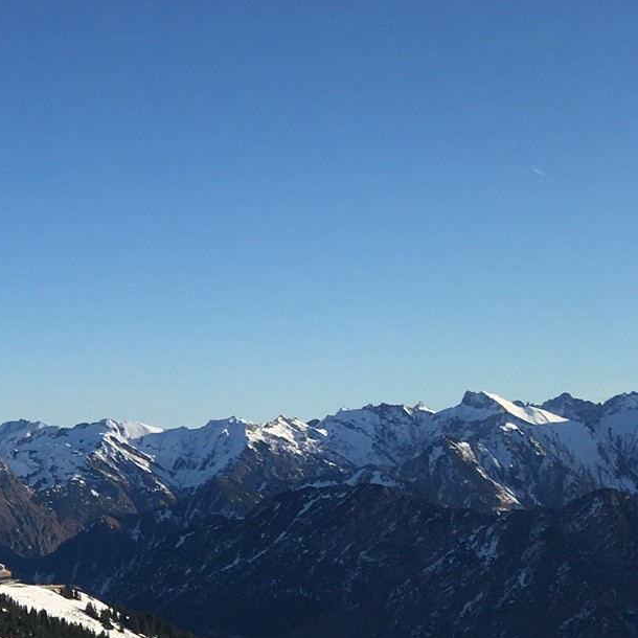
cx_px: -374
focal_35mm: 86
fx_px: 1793
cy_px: 667
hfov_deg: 17.7
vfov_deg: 19.5
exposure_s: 1/2262
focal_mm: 4.15
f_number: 2.2
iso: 25
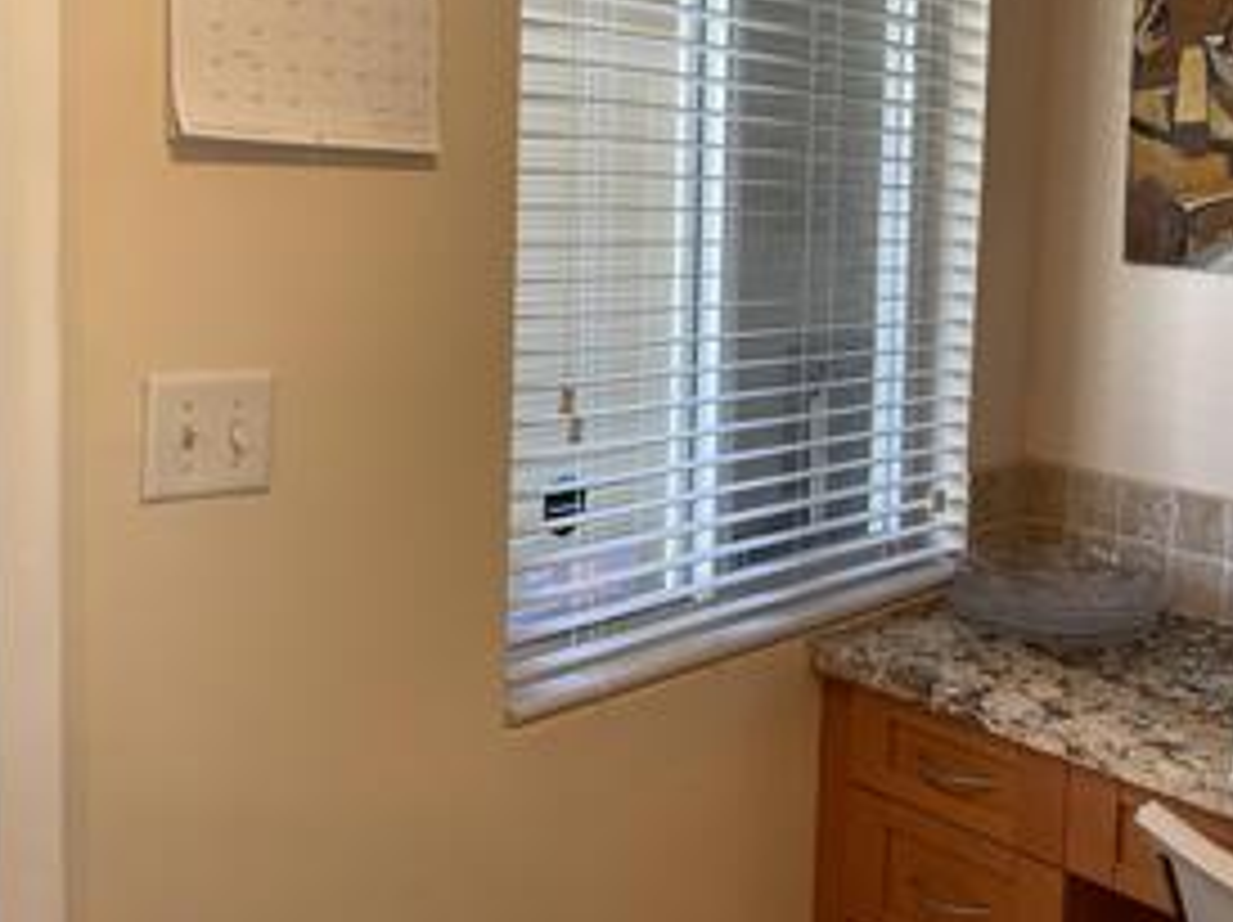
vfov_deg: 37.1
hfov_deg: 47.7
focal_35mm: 38
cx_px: 882
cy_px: 279
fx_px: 1352
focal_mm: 5.1
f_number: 1.6
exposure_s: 1/120
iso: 80
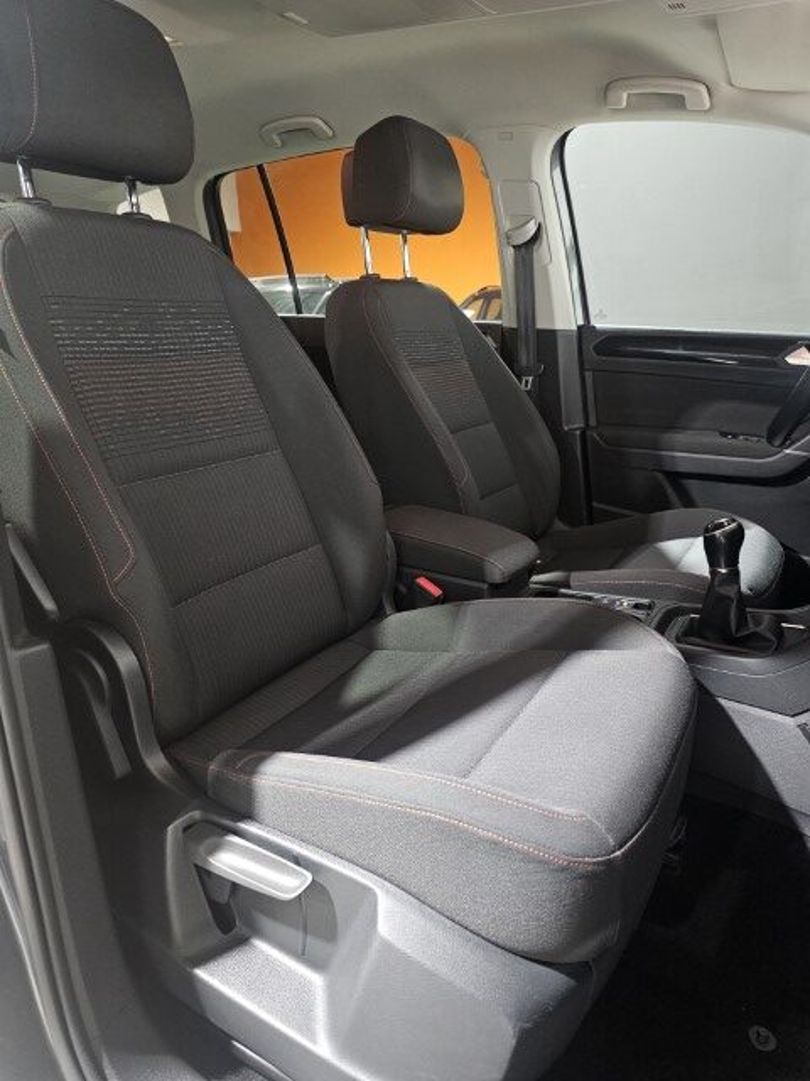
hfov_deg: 58.9
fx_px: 718
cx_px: 405
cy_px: 540
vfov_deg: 73.9
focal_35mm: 23
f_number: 1.7
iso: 800
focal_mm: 6.3
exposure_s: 1/25
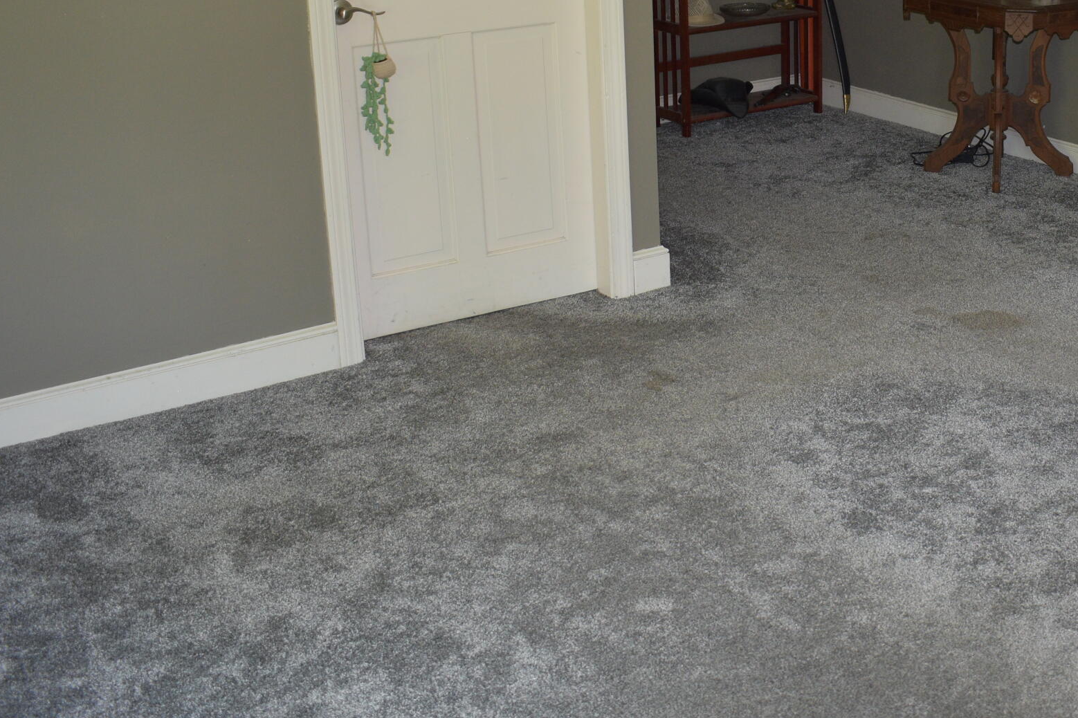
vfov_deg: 25.4
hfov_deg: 37.1
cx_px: 834
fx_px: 1557
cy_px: 116
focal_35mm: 52
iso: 450
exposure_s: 1/30
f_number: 3.5
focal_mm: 18
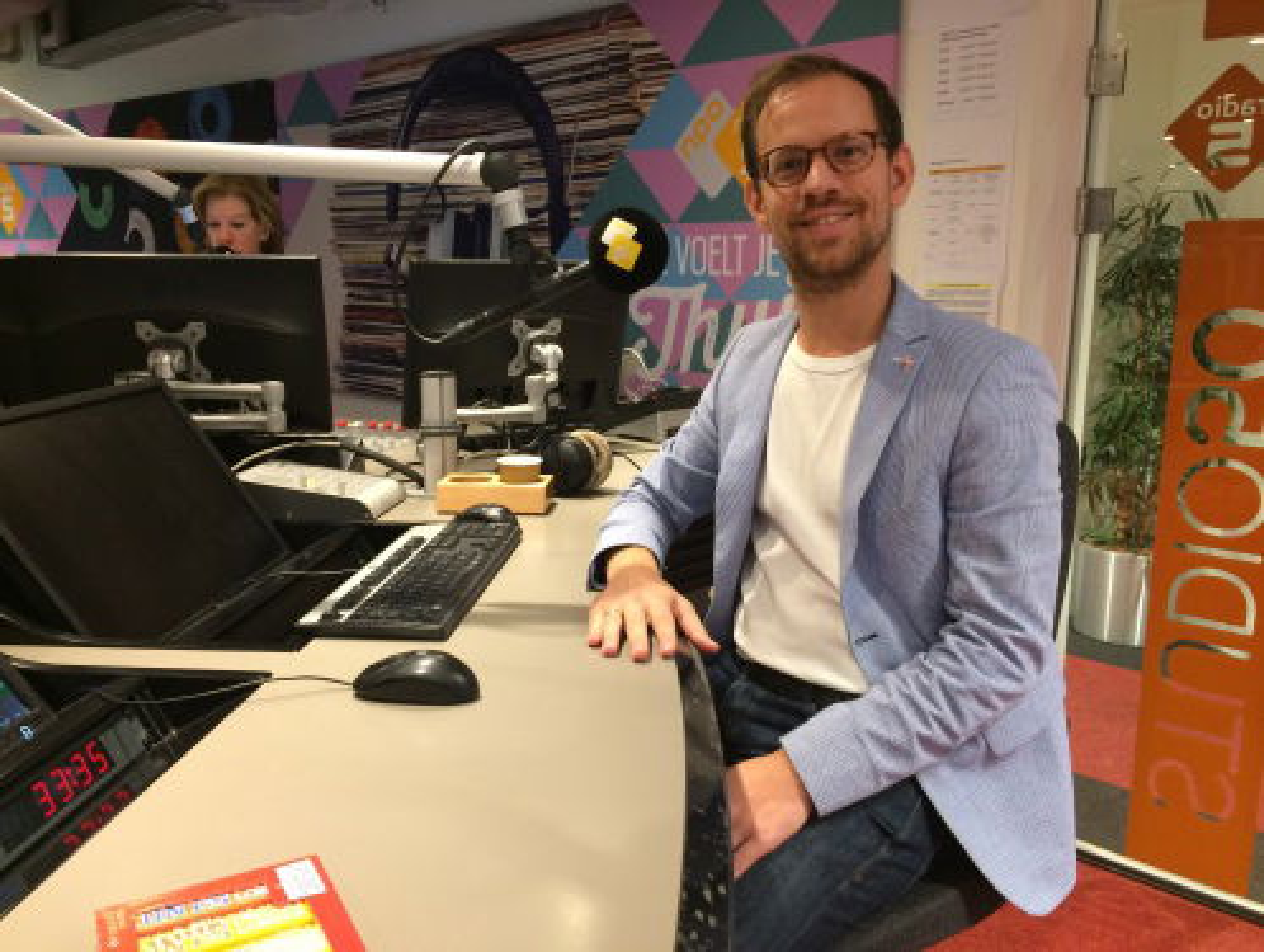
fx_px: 1060
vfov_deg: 48.3
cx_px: 632
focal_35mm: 29
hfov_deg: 61.6
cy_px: 476
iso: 200
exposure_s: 1/33
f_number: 2.2
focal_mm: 4.15
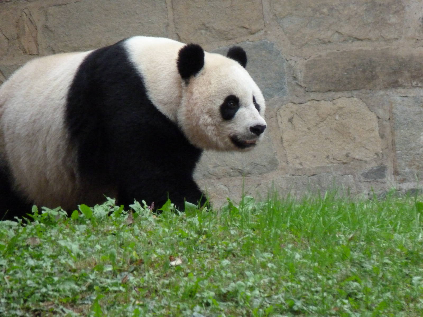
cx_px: 212
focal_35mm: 610
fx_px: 7454
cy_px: 158
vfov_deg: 2.4
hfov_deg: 3.3
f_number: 5.2
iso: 800
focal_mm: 108
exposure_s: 1/200
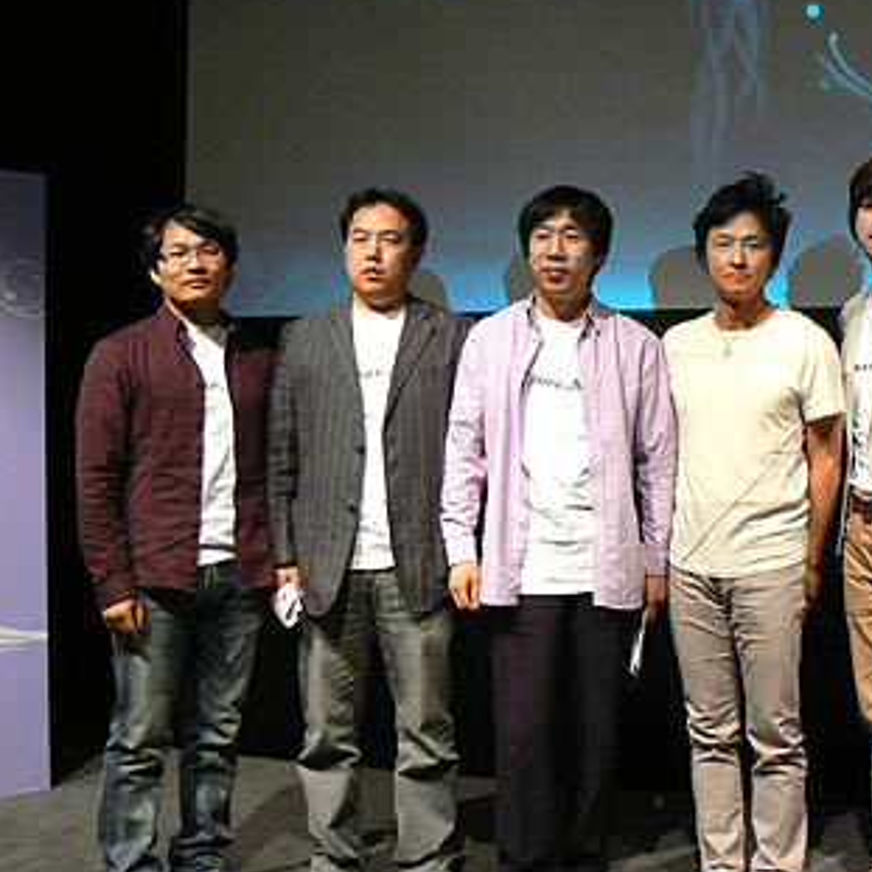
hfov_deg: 33.3
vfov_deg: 34.0
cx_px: 656
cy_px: 474
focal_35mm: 50
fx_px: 1425
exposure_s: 1/13
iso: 200
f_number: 2.8
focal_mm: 6
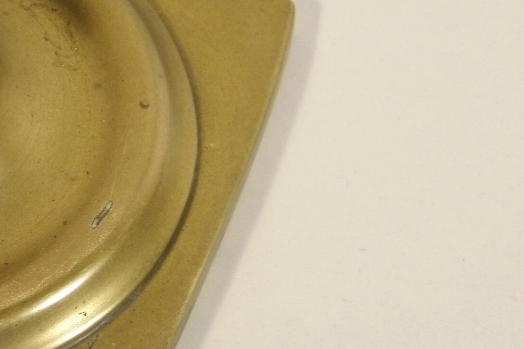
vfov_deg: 12.8
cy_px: 190
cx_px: -48
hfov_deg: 18.4
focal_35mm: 107
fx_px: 1557
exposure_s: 1/40
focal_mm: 7.9
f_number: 3.9
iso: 160
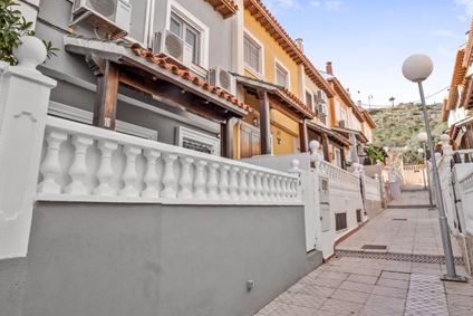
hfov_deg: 82.2
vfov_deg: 60.2
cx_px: 225
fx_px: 271
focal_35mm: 21
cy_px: 138
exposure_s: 1/160
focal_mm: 11
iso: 125
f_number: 9
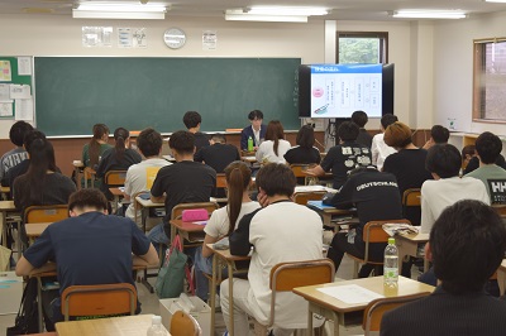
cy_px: 168
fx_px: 800
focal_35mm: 57
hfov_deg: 35.1
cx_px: 253
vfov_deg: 23.7
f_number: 4.8
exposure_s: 1/60
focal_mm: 38
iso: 400
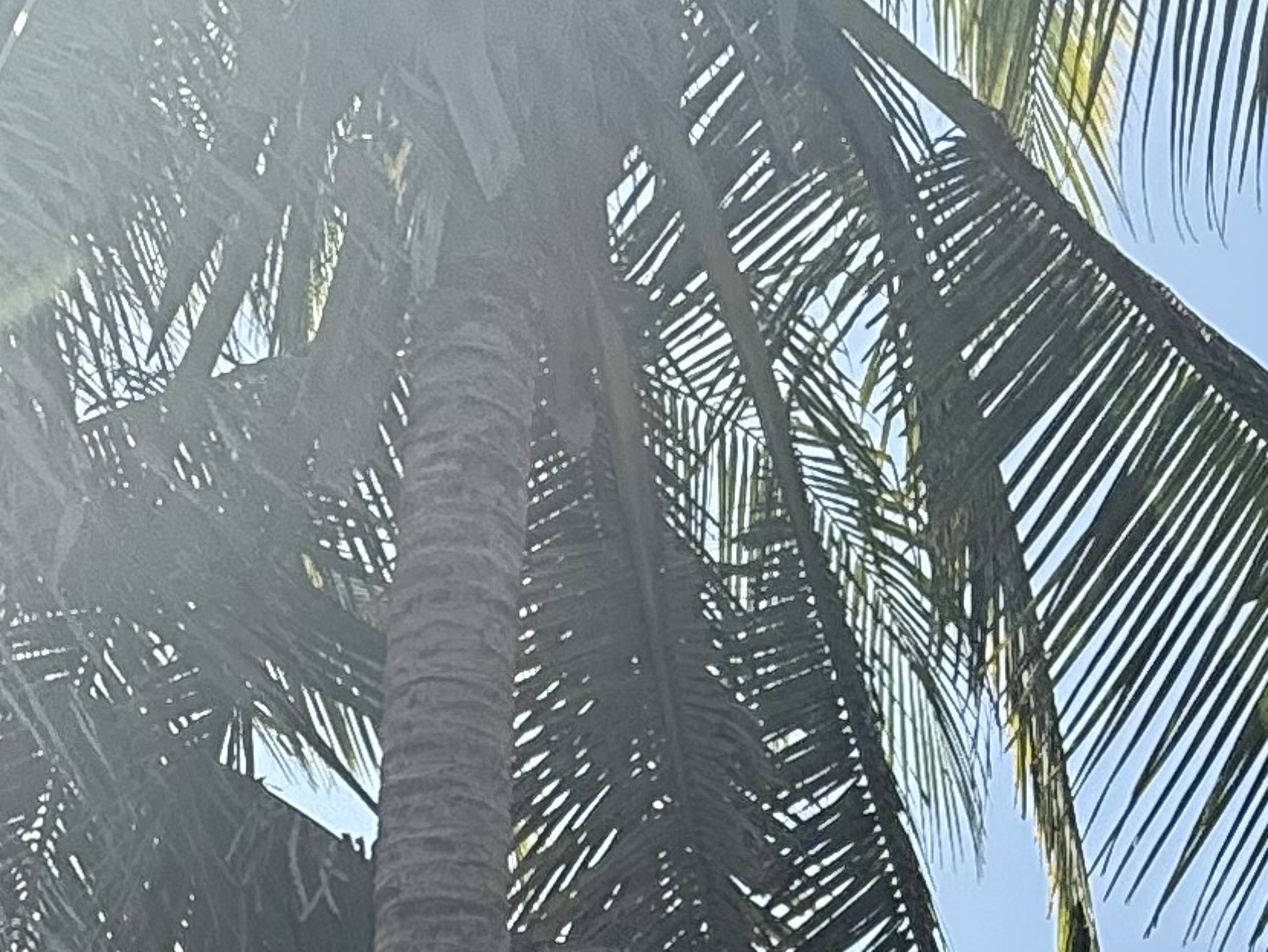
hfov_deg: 28.5
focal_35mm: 68
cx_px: 532
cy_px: 1517
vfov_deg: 18.6
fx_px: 2492
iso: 50
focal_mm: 2.22
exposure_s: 1/1211
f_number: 2.2
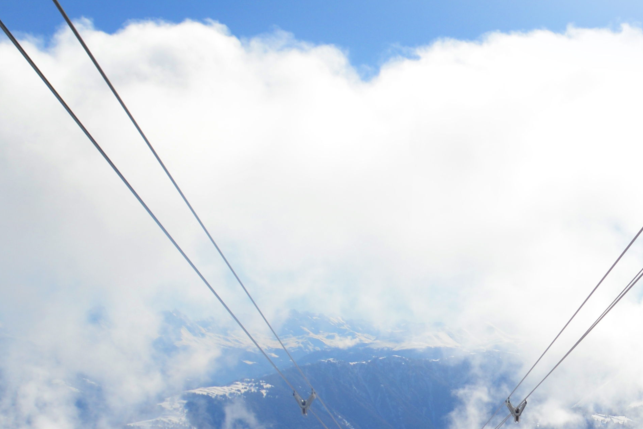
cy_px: 527
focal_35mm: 76
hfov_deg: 23.7
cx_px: 819
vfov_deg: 17.1
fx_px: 1358
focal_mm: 24
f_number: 11
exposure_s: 1/500
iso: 200
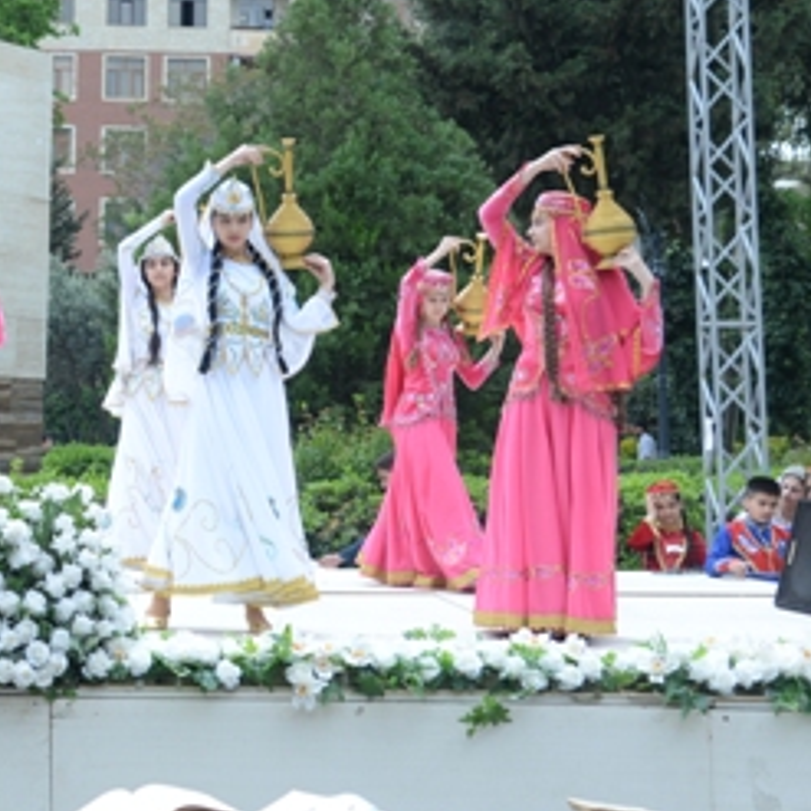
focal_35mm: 75
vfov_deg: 23.0
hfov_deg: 21.6
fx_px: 1988
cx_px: -135
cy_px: 287
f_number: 5
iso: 280
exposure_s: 1/500
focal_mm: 34
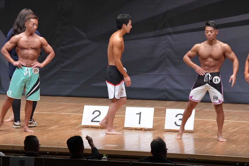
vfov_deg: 6.3
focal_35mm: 217
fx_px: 1500
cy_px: 83
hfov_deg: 9.5
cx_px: 124
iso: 8000
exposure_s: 1/400
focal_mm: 145
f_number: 5.6
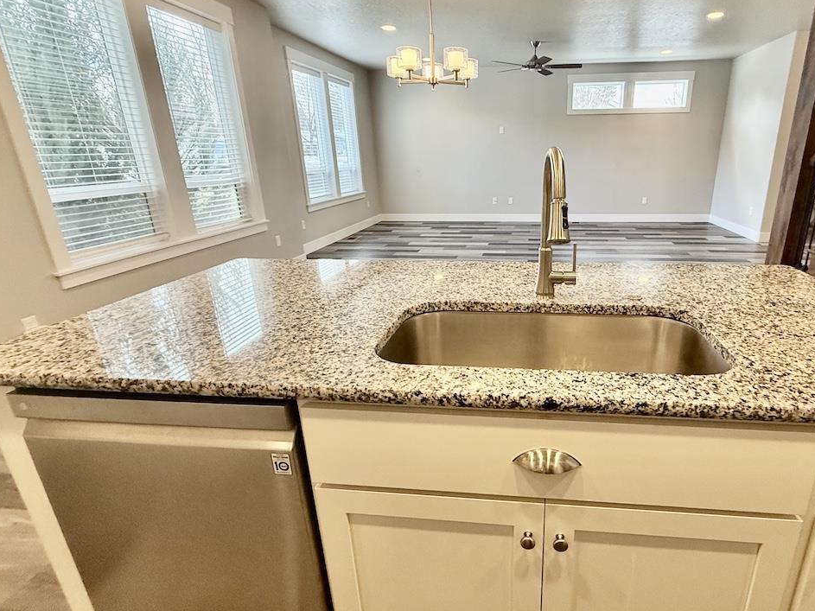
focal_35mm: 19
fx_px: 447
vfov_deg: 68.7
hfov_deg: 83.5
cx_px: 493
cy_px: 300
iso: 320
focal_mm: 2.22
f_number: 2.2
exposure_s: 1/120
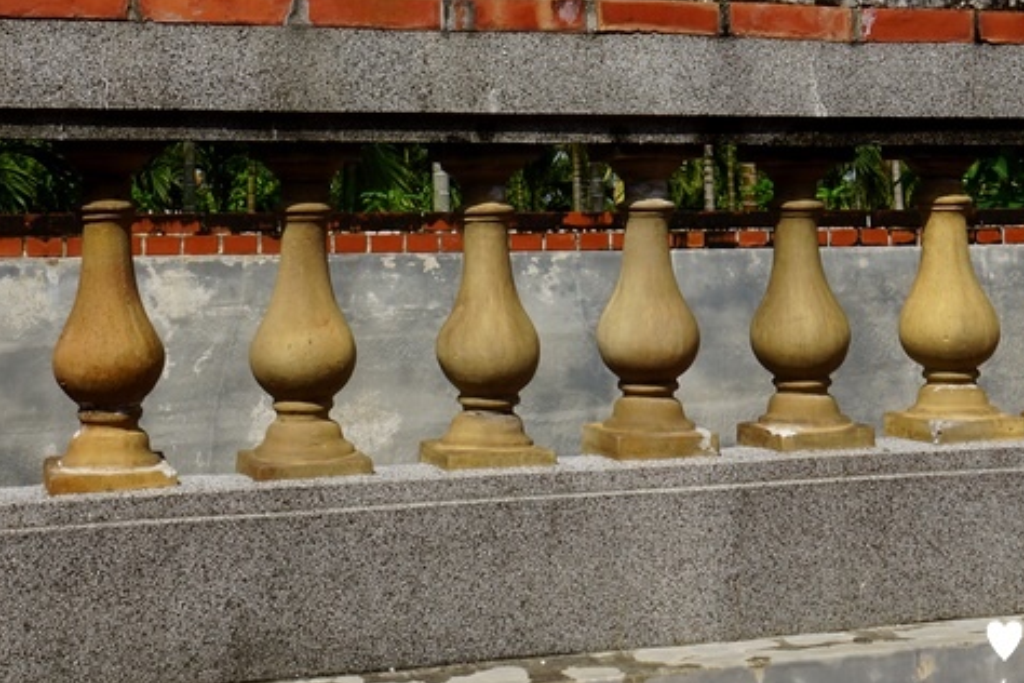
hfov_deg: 36.2
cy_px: 8
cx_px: 464
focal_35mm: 55
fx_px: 1567
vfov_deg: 23.6
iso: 100
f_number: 13
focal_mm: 17
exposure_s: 1/160
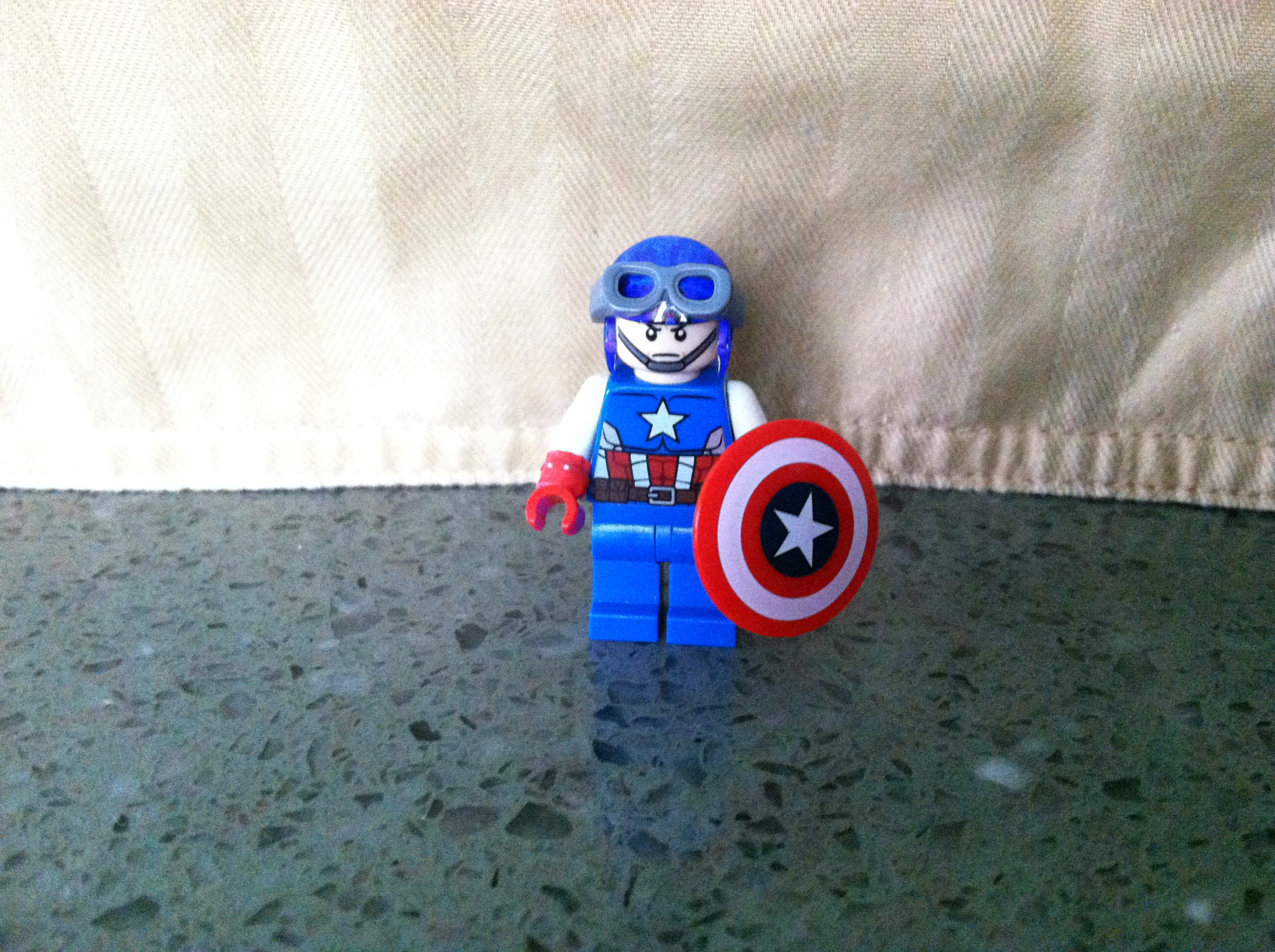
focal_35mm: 35
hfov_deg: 52.7
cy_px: 476
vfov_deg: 40.6
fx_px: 1287
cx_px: 638
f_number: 2.8
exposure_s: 1/15
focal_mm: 3.85
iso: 640
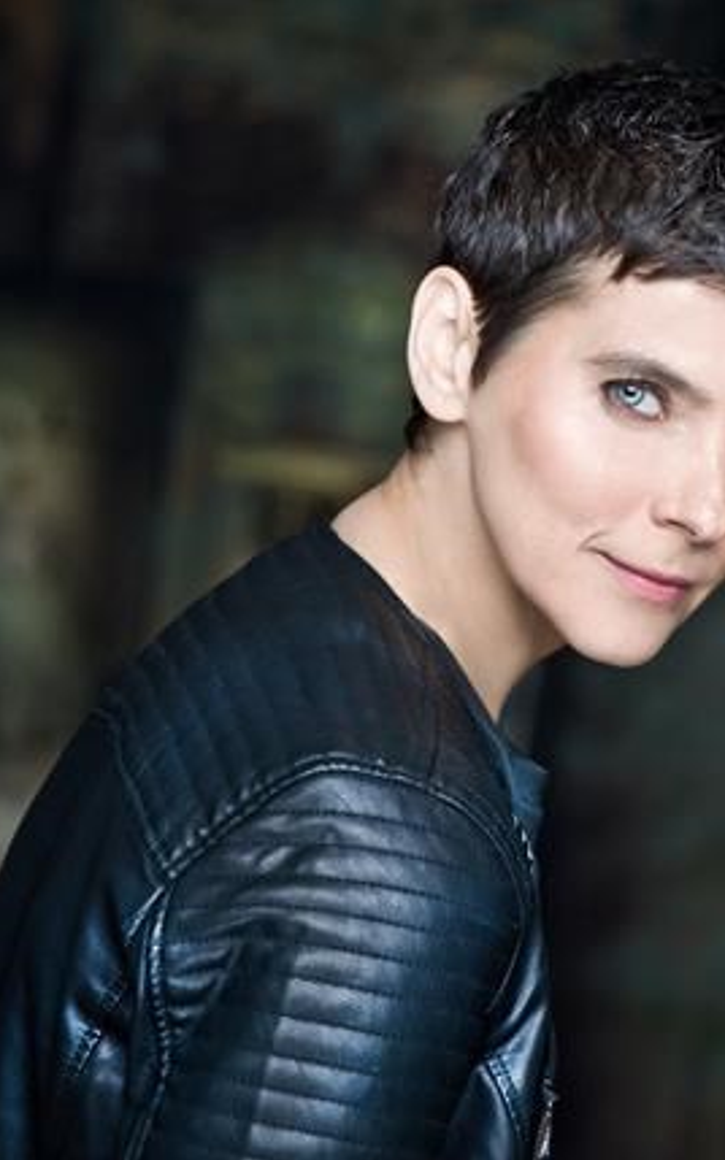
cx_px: 611
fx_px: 5123
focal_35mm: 162
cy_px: 580
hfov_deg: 8.1
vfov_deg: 12.9
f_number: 4.5
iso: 320
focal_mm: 105
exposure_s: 1/160
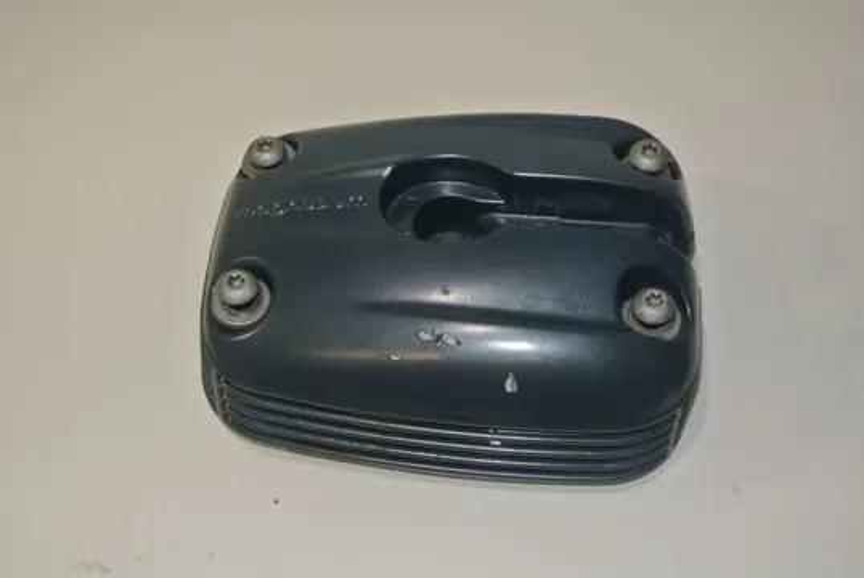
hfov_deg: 41.9
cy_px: 289
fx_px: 1129
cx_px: 432
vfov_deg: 28.7
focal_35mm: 47
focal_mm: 17.5
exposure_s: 1/60
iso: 200
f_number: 4.5
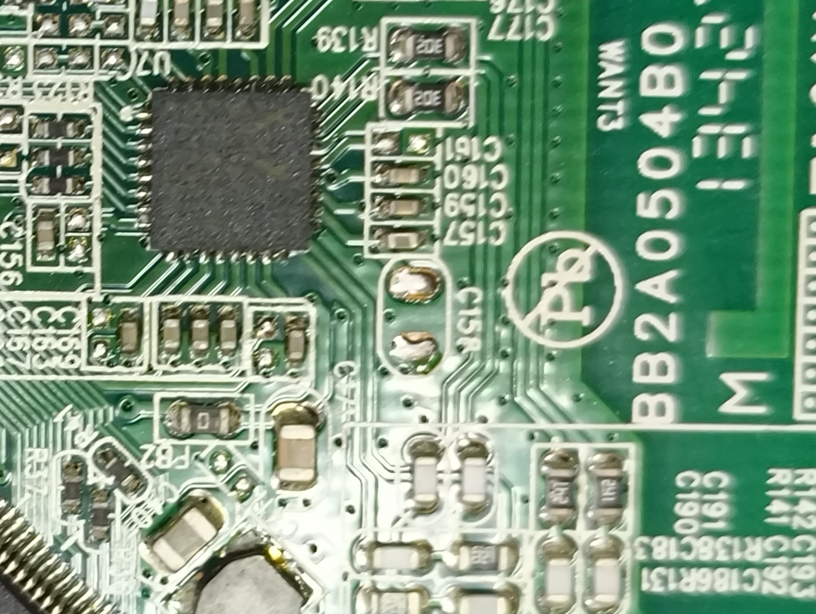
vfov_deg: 12.7
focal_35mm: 117
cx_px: -56
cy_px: 291
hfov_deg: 16.4
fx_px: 2762
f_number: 1.87
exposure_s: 1/50
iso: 804
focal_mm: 5.56
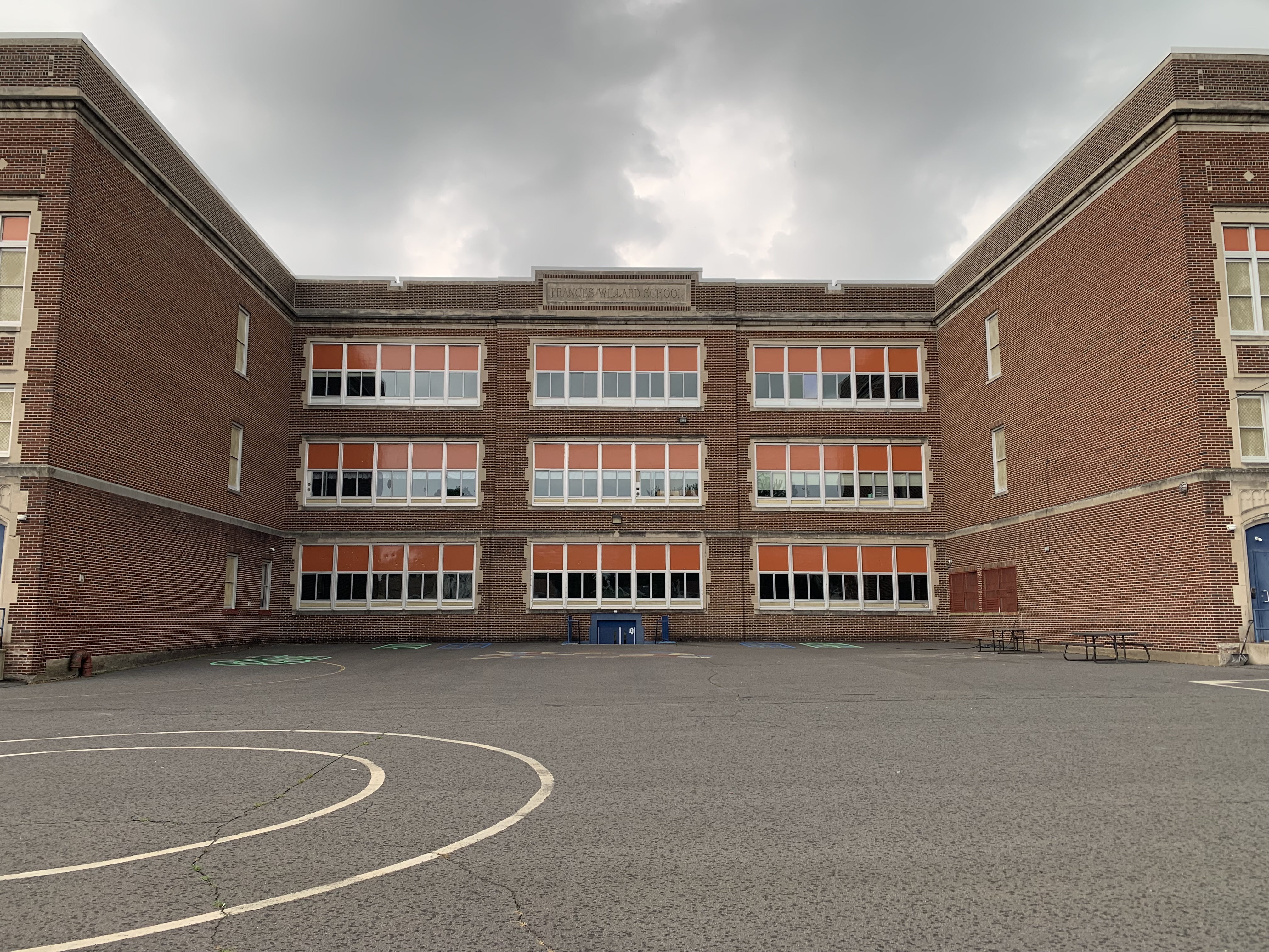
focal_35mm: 26
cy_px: 476
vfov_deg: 53.1
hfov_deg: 67.3
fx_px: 953
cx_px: 634
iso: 25
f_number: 1.8
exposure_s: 1/122
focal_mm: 4.25
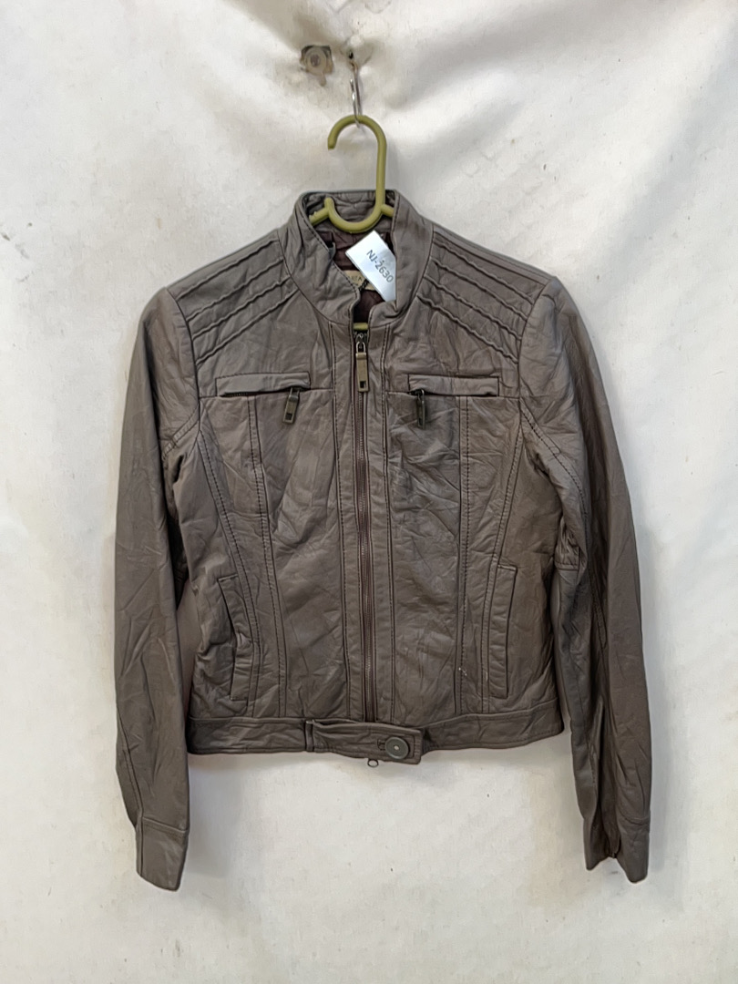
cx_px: 369
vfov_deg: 65.3
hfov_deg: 51.4
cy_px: 492
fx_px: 768
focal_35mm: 27
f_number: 1.6
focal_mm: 5.1
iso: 50
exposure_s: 1/60
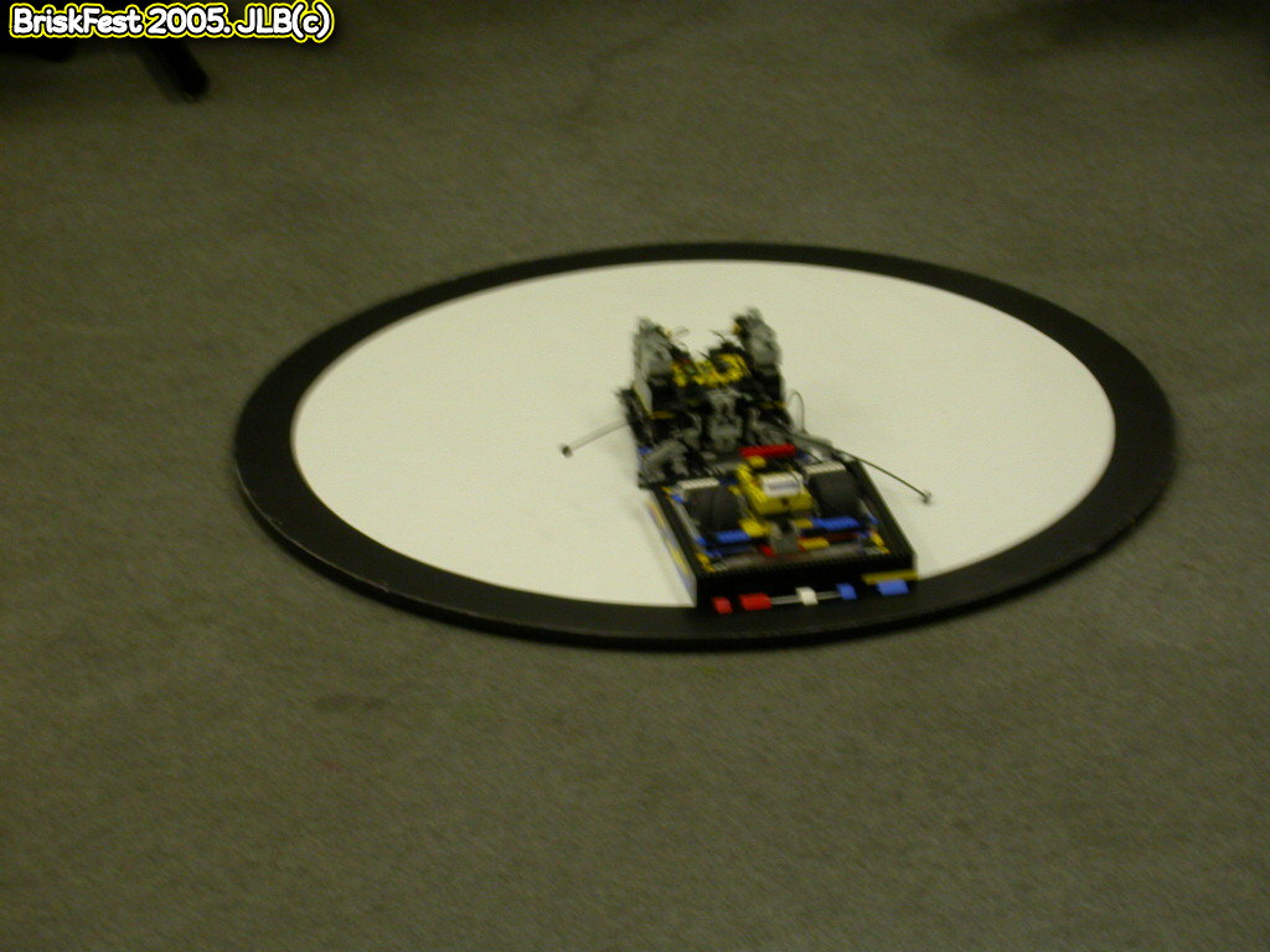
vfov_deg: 13.3
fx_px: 4072
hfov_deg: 17.7
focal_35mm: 111
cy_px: 476
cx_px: 635
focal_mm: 23.1
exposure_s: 1/12.4
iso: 100
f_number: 4.2
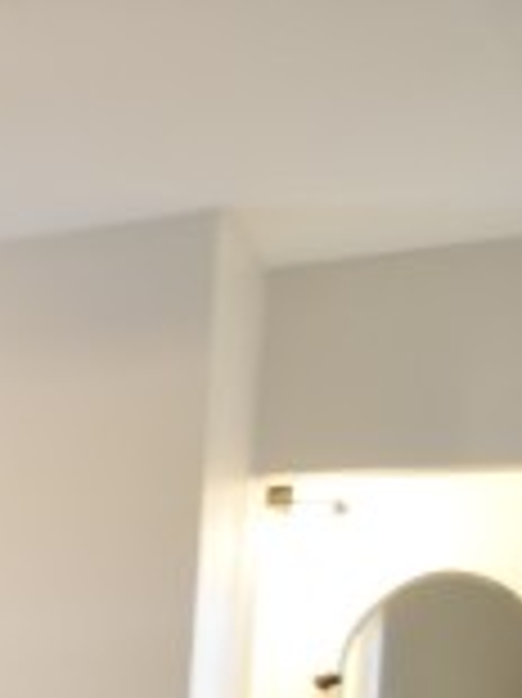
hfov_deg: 13.0
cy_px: 712
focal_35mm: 67
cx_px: -882
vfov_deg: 27.2
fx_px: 1349
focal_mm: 10
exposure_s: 1/20
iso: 800
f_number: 3.5
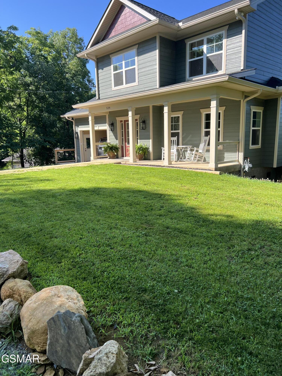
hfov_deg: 53.1
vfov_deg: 67.3
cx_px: 141
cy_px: 188
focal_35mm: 26
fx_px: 282
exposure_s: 1/1079
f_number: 1.5
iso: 50
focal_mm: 5.7
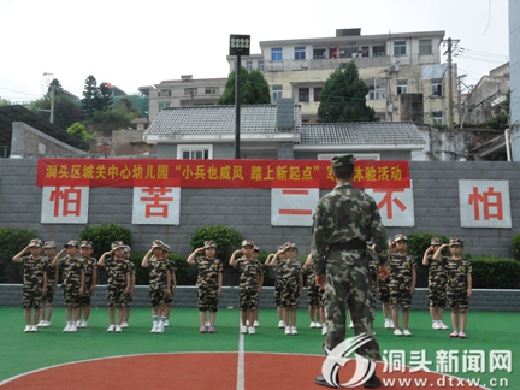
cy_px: 194
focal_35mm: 40
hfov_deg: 46.6
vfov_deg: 36.0
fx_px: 601
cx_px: 220
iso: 2000
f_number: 25
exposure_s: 1/200
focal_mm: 24
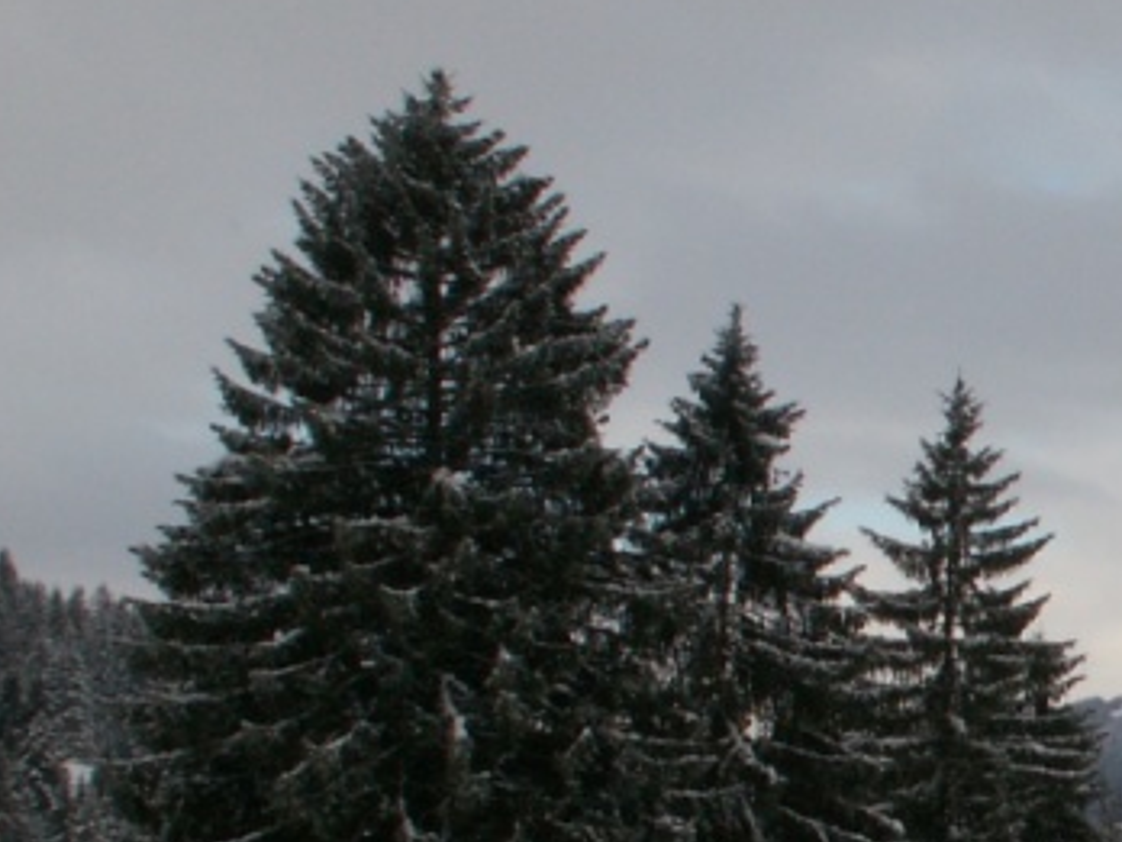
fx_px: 3339
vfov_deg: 14.2
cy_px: 758
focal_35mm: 103
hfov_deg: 17.7
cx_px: 1512
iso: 50
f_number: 8
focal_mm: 5.86
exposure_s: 1/125
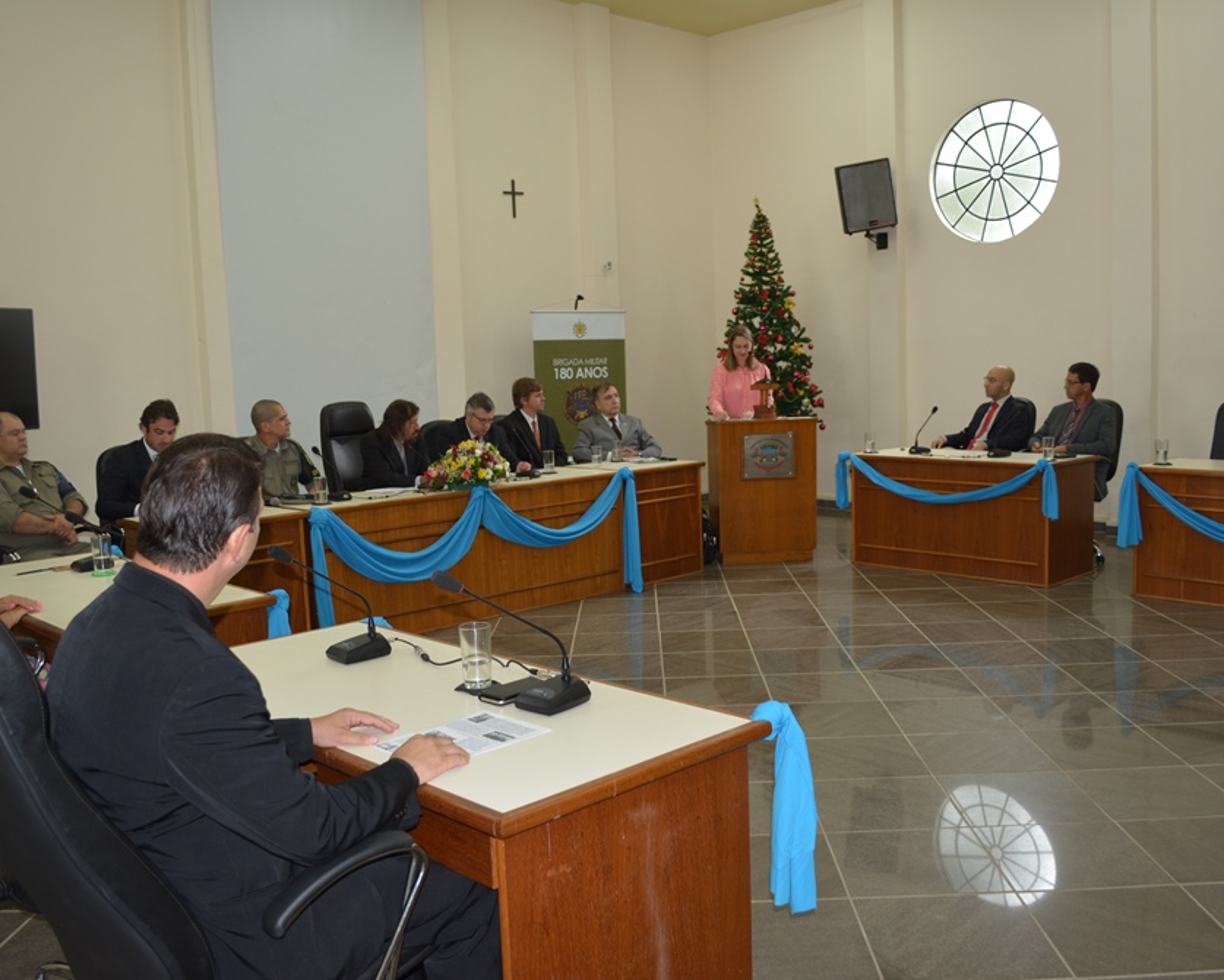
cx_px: 611
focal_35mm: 31
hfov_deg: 57.2
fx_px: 1123
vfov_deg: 47.1
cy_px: 494
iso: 400
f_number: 3.5
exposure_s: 1/80
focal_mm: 18
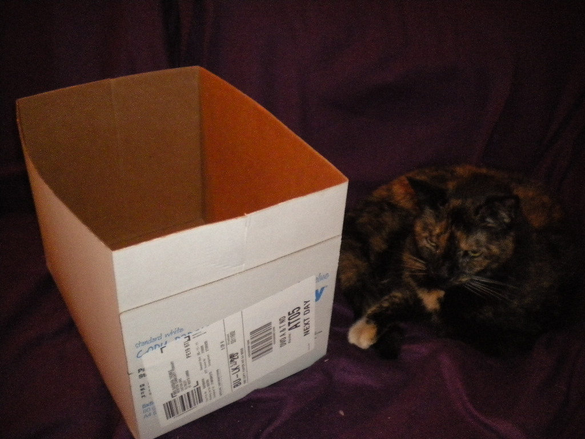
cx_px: 292
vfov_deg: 40.7
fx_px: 591
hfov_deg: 52.6
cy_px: 220
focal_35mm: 35
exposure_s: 1/30
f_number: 3.1
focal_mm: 6.3
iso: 800
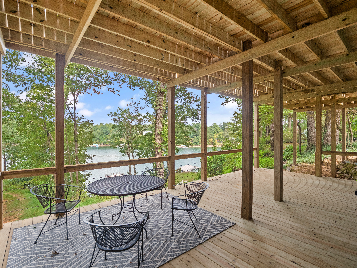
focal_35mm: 16
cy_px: 134
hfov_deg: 94.5
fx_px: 165
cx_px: 178
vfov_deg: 78.1
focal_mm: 8
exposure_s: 1/160
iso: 400
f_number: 4
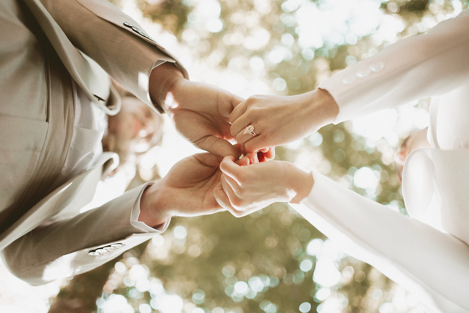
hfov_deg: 54.4
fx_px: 456
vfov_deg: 37.9
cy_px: 156
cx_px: 234
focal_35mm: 35
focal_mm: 35
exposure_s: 1/100
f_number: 1.8
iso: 800
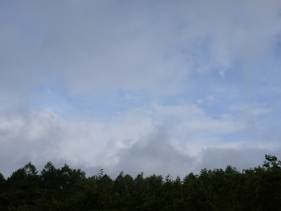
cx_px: 140
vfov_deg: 30.3
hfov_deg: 39.7
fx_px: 390
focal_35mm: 48
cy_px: 106
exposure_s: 1/500
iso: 100
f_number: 9
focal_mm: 24
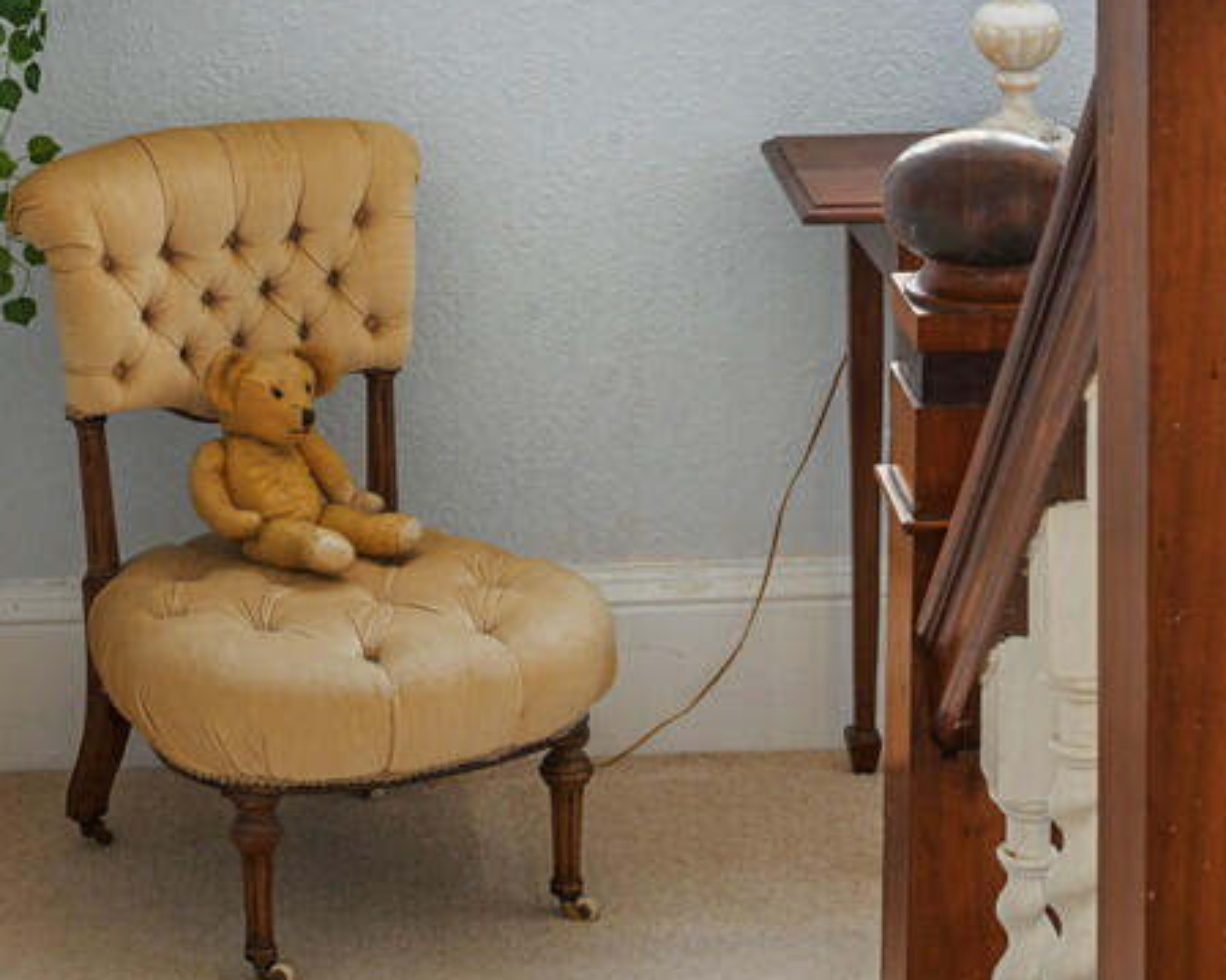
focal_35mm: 107
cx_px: 677
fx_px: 3882
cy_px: 261
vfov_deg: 14.3
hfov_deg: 17.9
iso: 400
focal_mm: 50
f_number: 14
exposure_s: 1.6
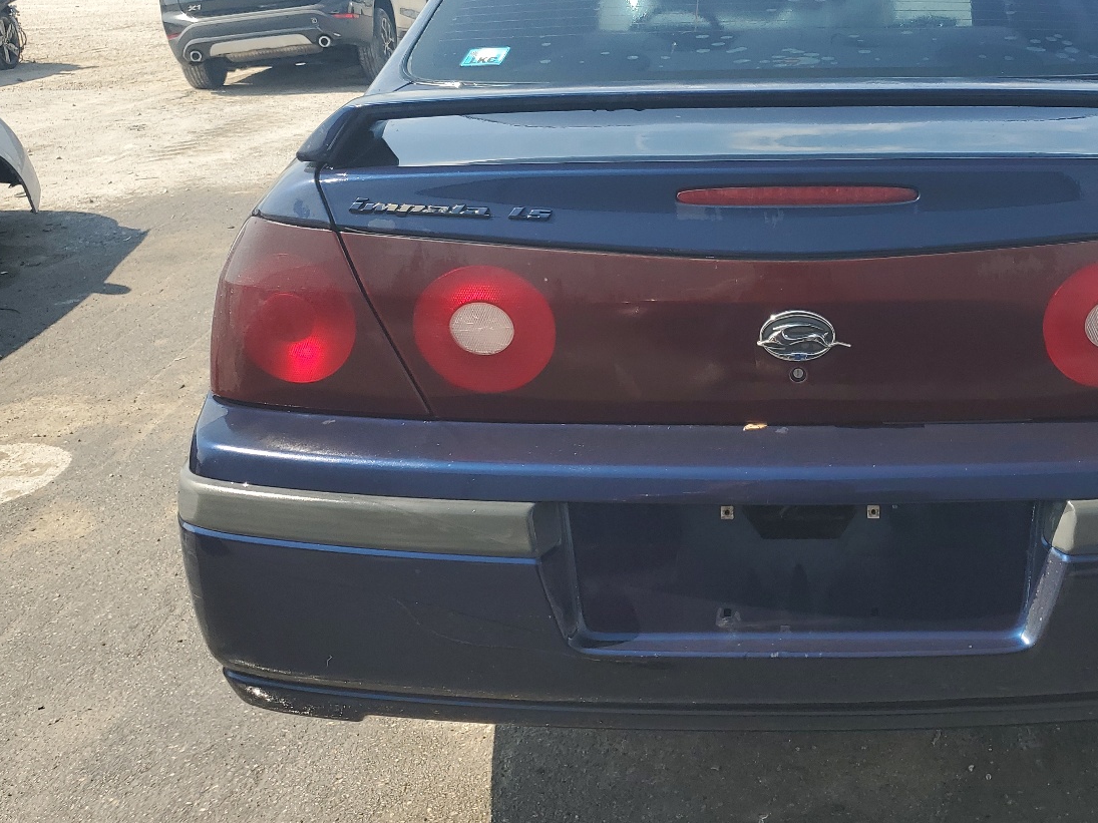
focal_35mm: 38
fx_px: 1205
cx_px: 792
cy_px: 318
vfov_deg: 37.5
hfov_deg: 47.6
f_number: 1.5
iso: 50
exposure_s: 1/2000
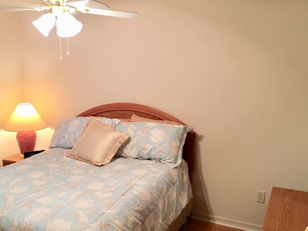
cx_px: 128
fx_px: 356
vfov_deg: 35.9
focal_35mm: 40
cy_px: 122
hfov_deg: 46.6
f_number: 2.2
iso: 50
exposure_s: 1/15
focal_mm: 4.15
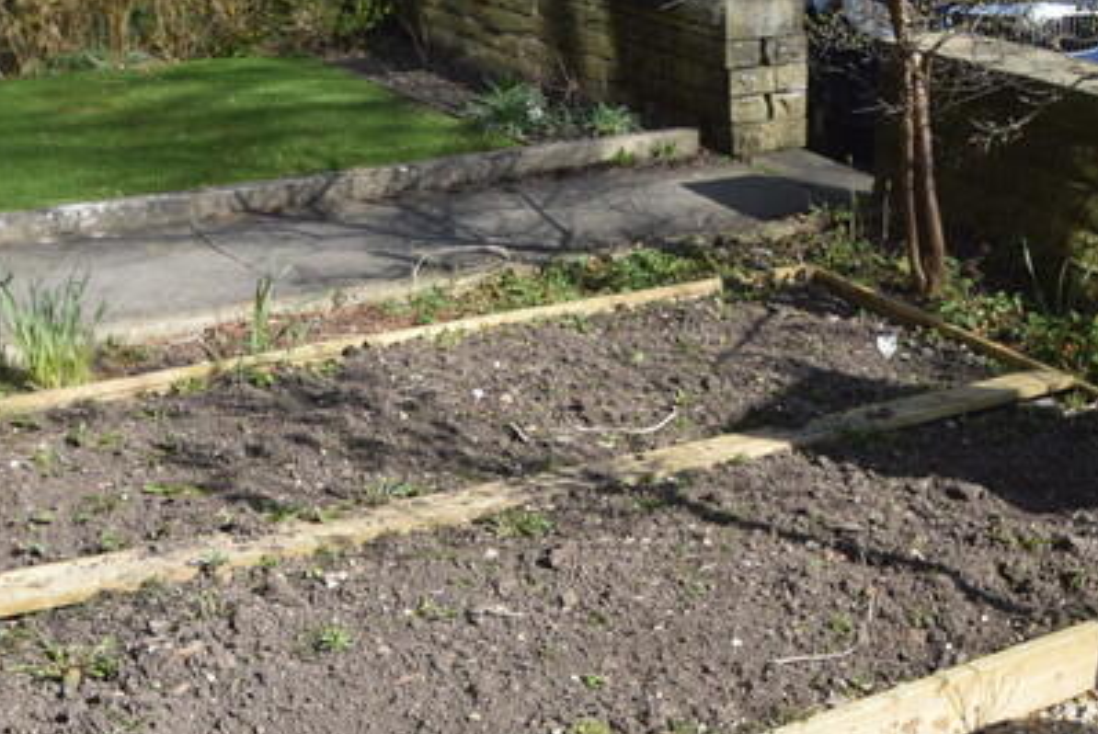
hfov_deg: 36.3
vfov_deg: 24.9
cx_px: 764
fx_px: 1648
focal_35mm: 54
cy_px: 537
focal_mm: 14
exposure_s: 1/250
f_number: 8
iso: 200
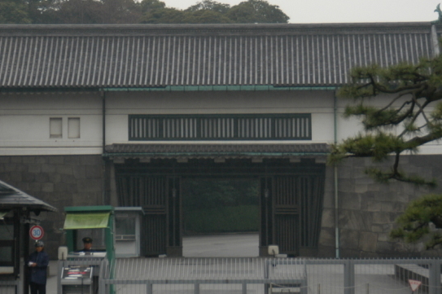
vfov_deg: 9.3
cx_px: 197
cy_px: 167
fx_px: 1803
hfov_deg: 14.0
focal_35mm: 147
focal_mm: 52
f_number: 5
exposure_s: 1/90
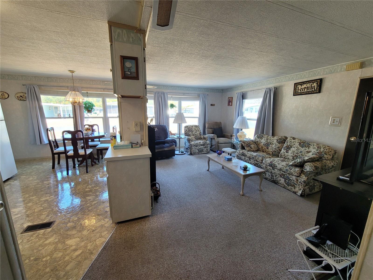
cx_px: 186
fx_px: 140
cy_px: 140
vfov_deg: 89.9
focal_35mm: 13
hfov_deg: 106.2
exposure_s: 1/60
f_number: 2.2
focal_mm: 2.2
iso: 80
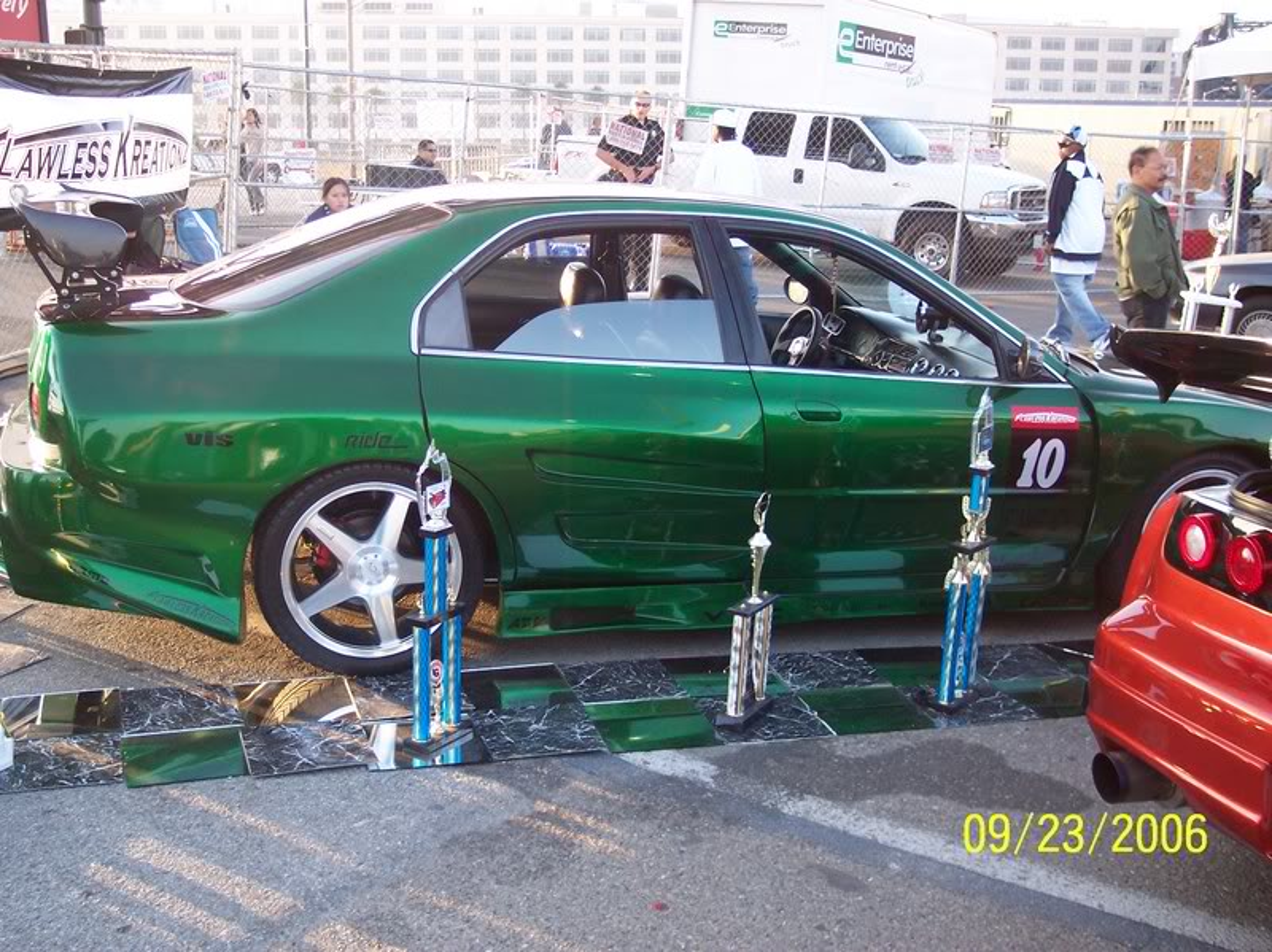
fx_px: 1396
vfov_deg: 37.7
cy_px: 476
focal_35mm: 38
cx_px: 636
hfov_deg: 49.0
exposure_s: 1/125
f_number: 2.8
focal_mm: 8
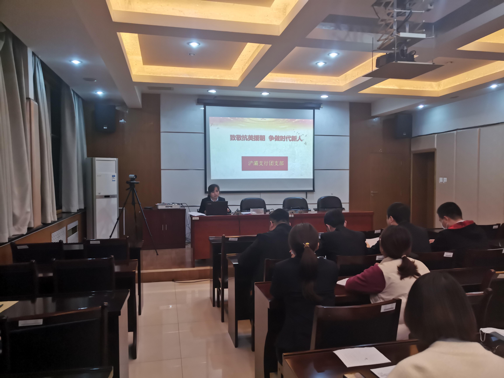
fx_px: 393
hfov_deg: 65.3
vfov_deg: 51.4
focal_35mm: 27
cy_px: 189
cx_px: 252
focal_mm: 3.95
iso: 125
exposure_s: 1/50
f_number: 1.8
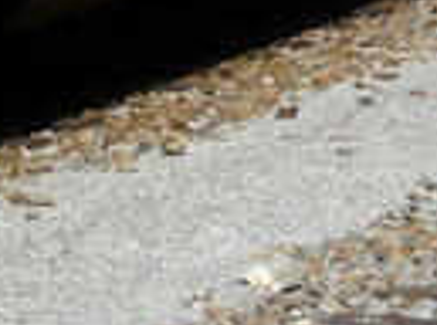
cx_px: -362
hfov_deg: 3.6
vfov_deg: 2.6
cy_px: -589
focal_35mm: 552
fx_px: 6949
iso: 100
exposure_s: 1/320
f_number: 5.6
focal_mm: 11.7
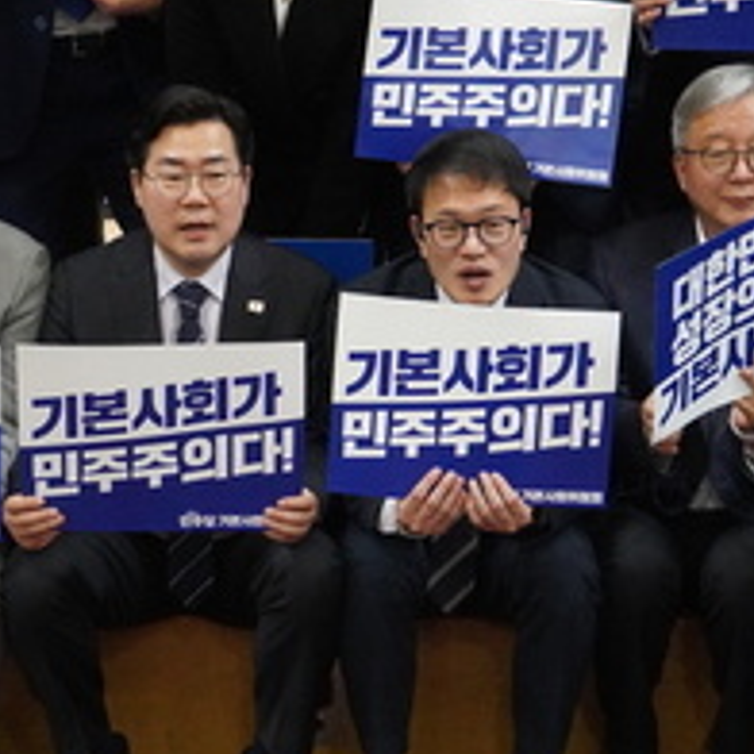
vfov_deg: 14.9
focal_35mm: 117
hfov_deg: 14.9
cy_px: 250
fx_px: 2883
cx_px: 481
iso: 6400
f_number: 5.6
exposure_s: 1/160
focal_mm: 40
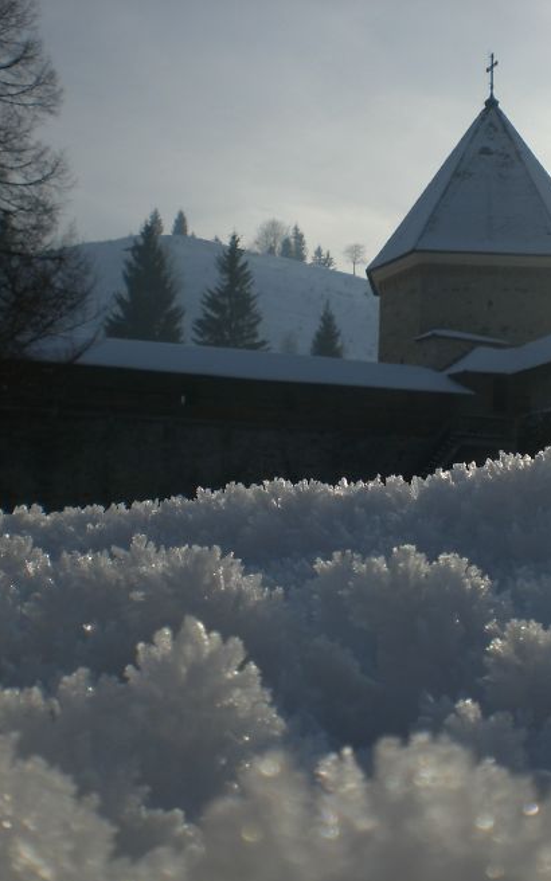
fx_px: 1297
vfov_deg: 37.5
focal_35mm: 54
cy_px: 442
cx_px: 396
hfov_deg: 23.8
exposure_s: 1/2000
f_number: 4.4
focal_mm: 6.3
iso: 50
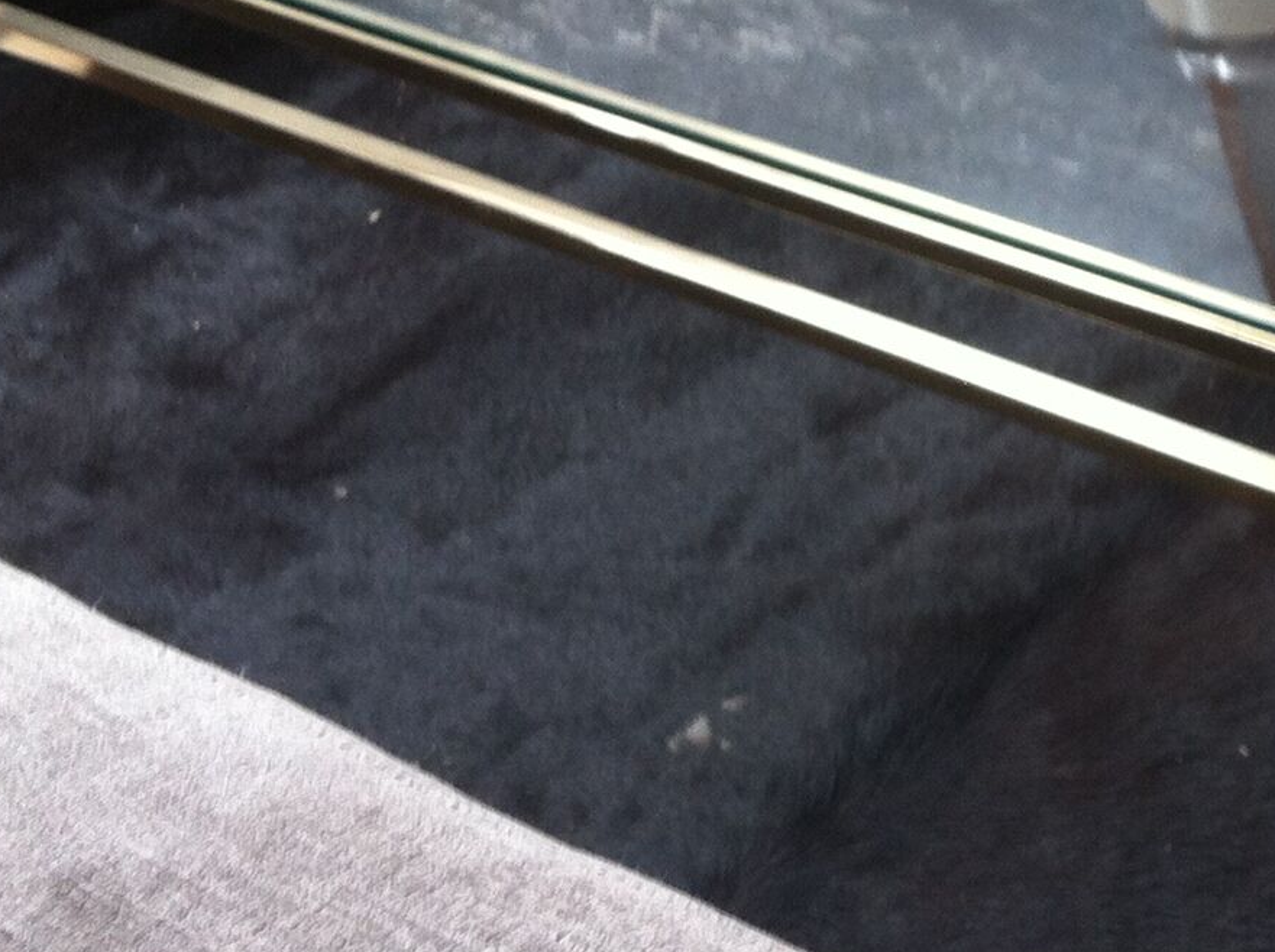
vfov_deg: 14.2
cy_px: 168
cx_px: 1395
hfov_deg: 18.4
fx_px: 3788
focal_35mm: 103
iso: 80
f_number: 2.8
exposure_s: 1/17
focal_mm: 3.85
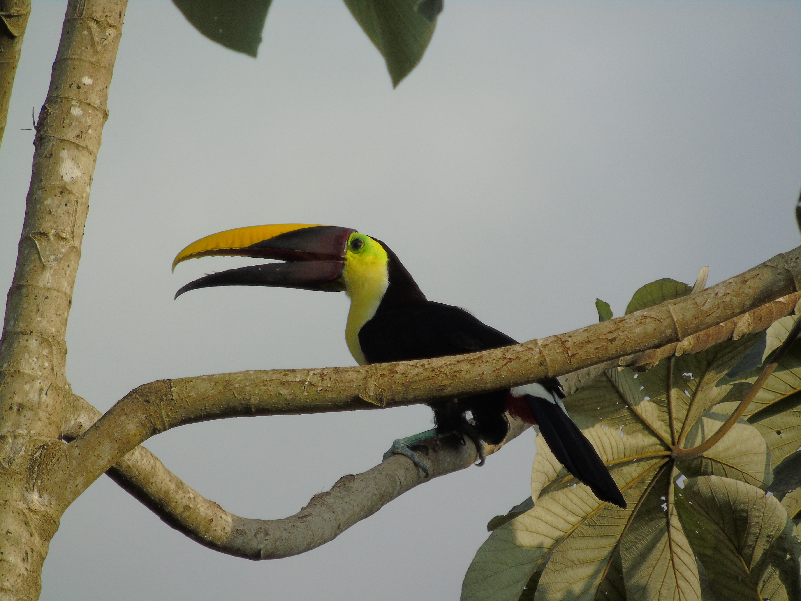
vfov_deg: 1.5
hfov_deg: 2.0
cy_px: 300
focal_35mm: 999
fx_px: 23116
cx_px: 400
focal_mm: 178
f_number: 6.2
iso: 80
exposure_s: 1/250
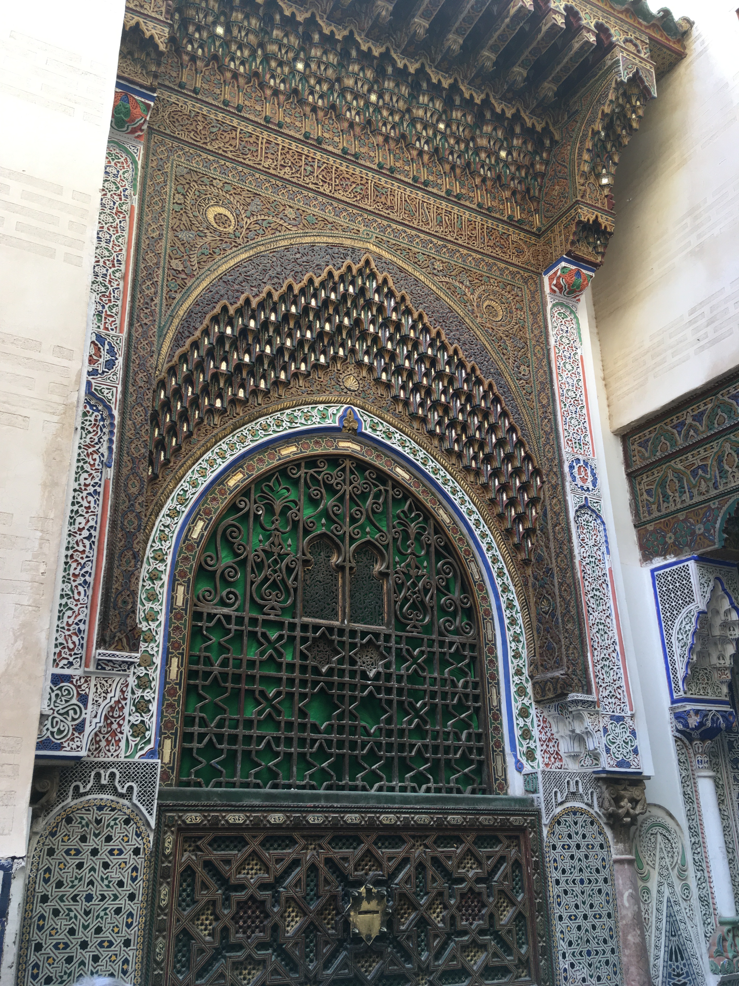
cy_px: 493
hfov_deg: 48.2
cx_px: 370
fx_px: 825
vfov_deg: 61.7
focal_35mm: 29
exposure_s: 1/100
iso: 40
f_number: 2.2
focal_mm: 4.15
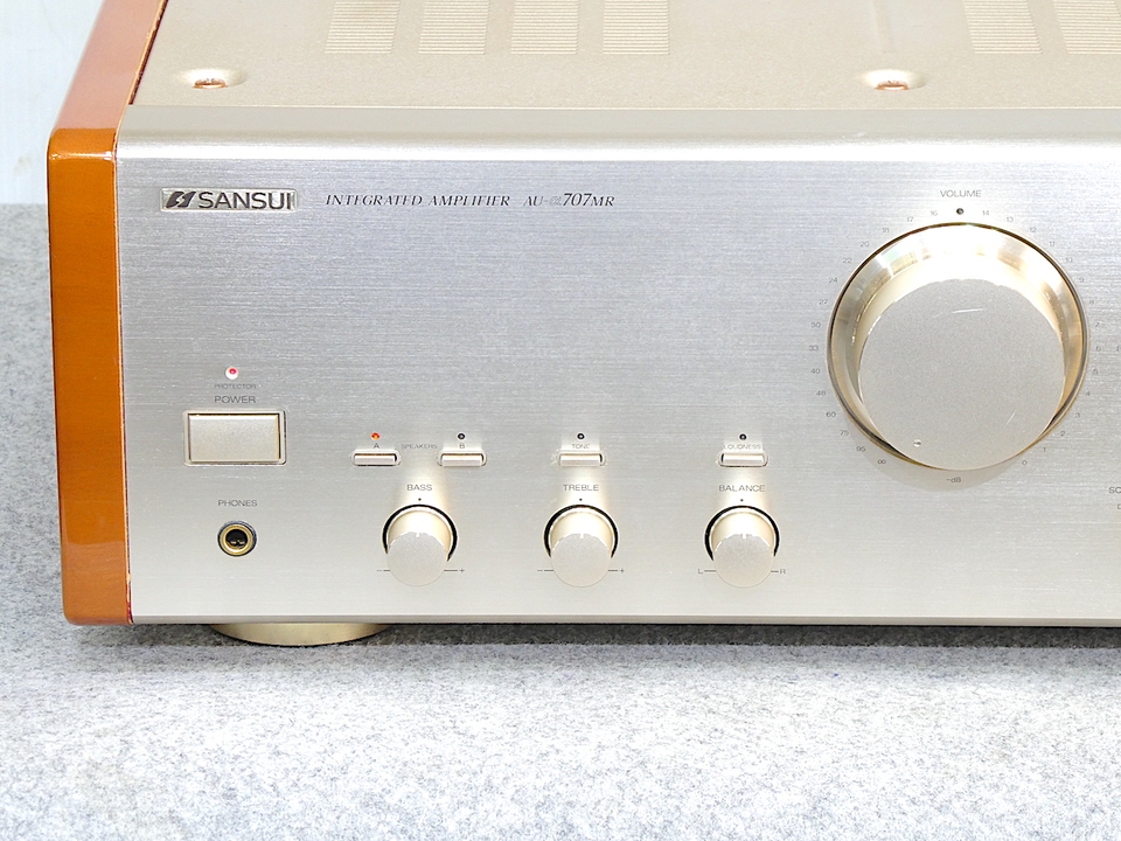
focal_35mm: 151
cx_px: 560
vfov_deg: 9.8
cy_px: 420
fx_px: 4890
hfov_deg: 13.1
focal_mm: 27.1
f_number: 5.4
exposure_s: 1/6
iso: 200
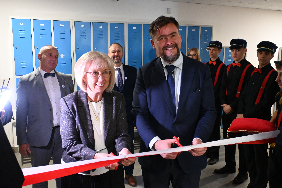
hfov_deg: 56.1
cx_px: 141
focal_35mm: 34
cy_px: 94
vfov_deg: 39.1
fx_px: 264
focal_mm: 22.5
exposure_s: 1/60
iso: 4500
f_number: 4
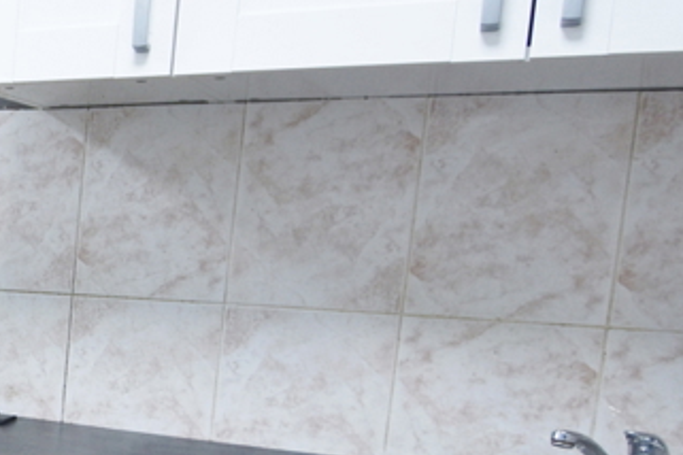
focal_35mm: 56
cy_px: 378
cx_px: -347
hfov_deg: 26.0
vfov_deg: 23.7
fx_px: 1062
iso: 100
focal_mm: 10
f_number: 4.5
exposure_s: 1/25
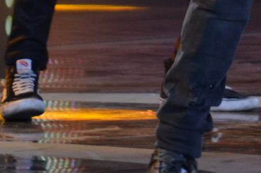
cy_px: -239
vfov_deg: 0.8
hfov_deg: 1.3
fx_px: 11766
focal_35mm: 1627
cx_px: 256
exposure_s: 1/125
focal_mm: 200
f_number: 5.6
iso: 800
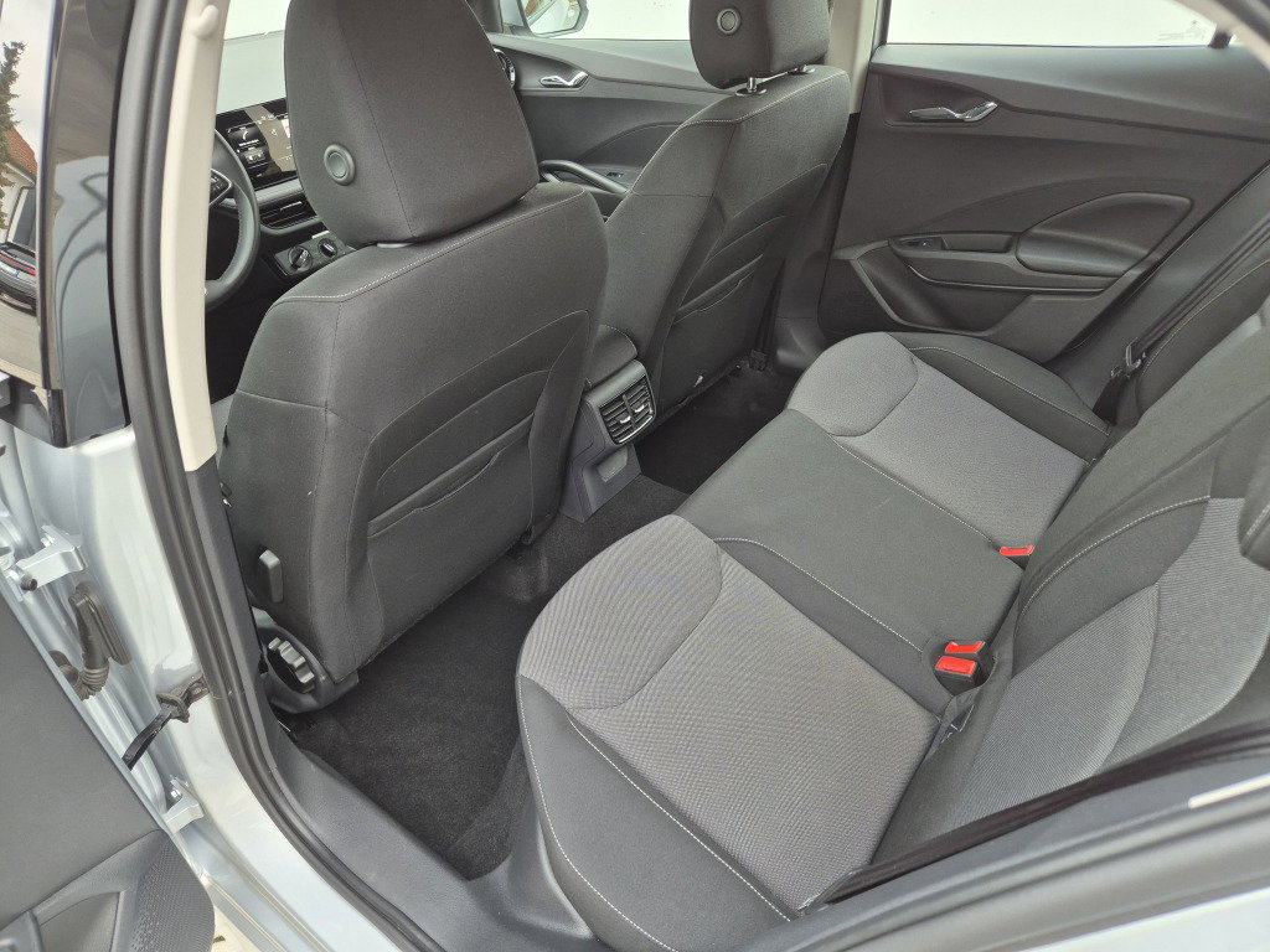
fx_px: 844
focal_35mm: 23
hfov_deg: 73.9
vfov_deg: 58.9
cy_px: 476
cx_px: 635
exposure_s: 1/180
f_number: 1.8
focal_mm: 5.4
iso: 160
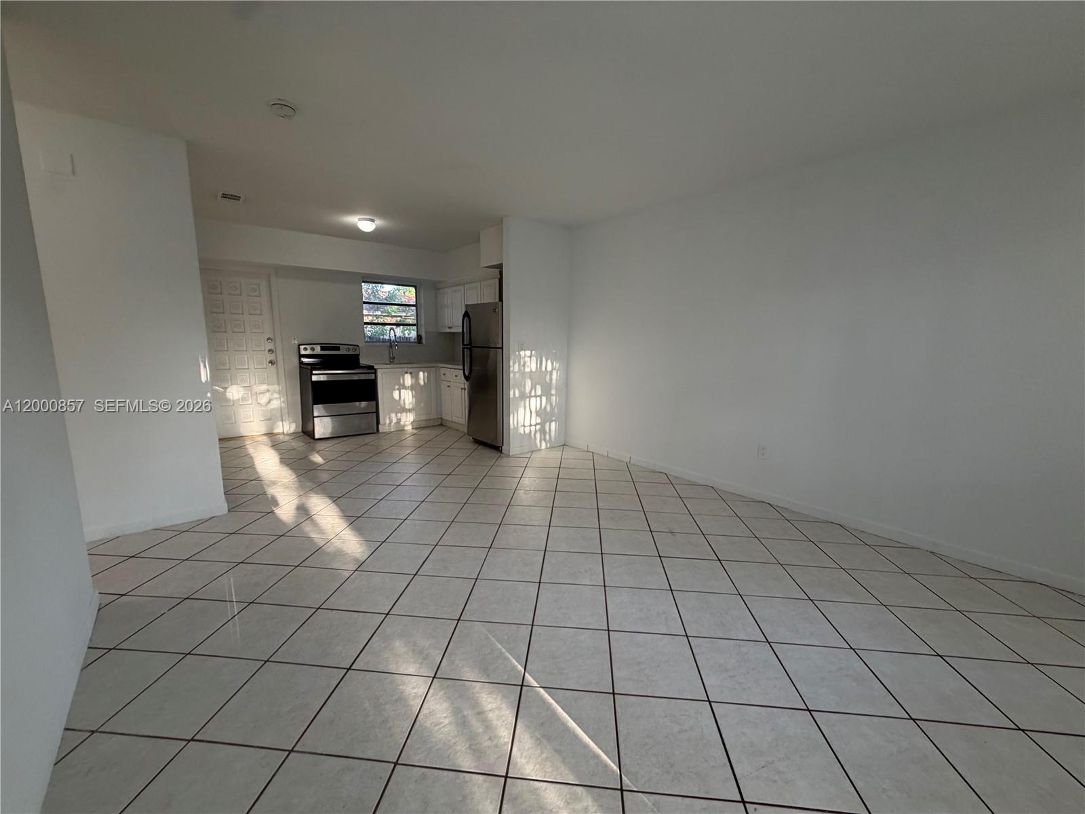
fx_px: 439
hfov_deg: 102.1
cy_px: 407
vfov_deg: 85.7
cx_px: 542
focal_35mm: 14
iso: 200
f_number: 2.2
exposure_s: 1/120
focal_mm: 2.22
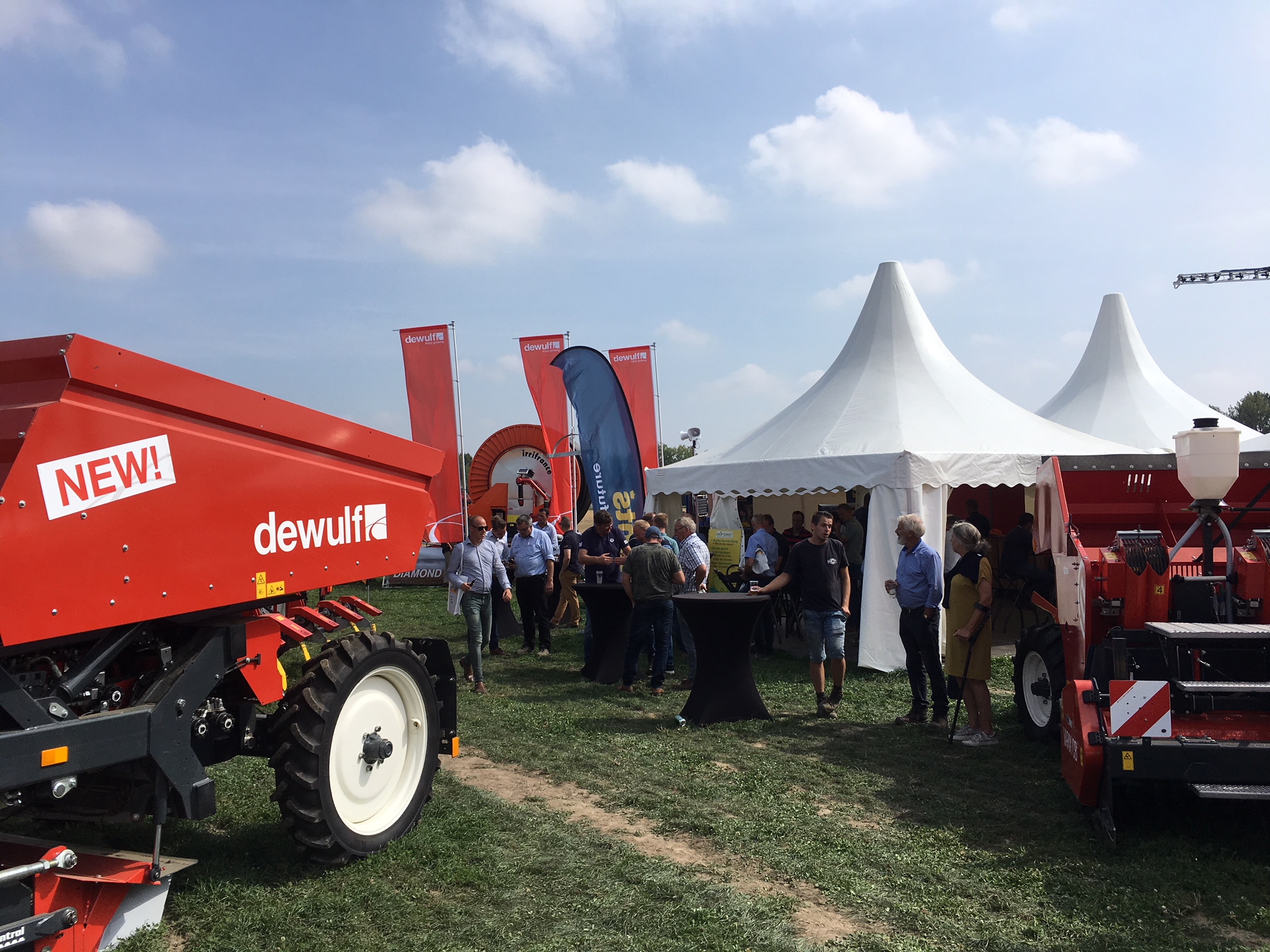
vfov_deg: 48.2
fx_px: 1064
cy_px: 476
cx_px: 635
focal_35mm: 29
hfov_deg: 61.7
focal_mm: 4.15
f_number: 2.2
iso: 25
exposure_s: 1/2331
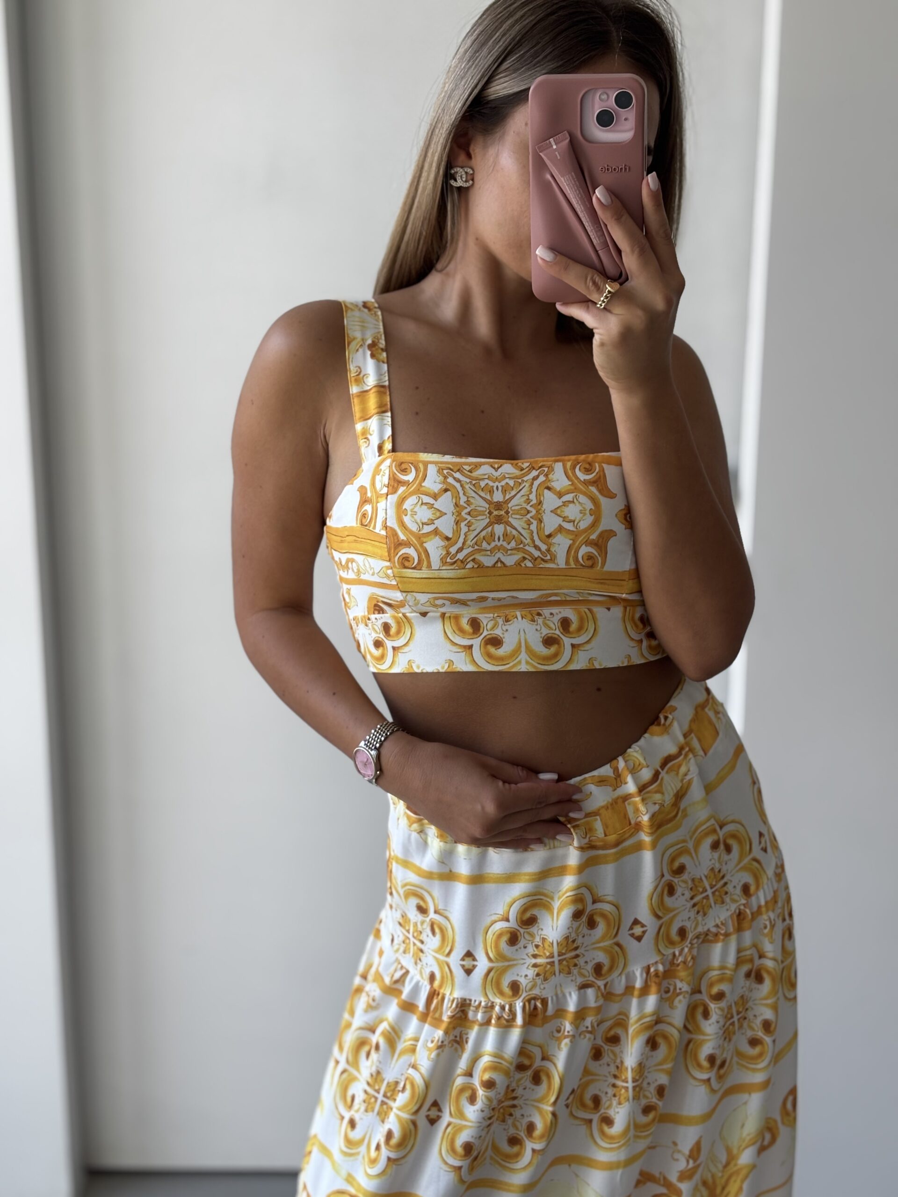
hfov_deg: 28.0
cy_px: 598
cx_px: 449
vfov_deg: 36.8
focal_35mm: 52
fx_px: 1799
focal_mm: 5.96
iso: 50
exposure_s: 1/115
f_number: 1.6
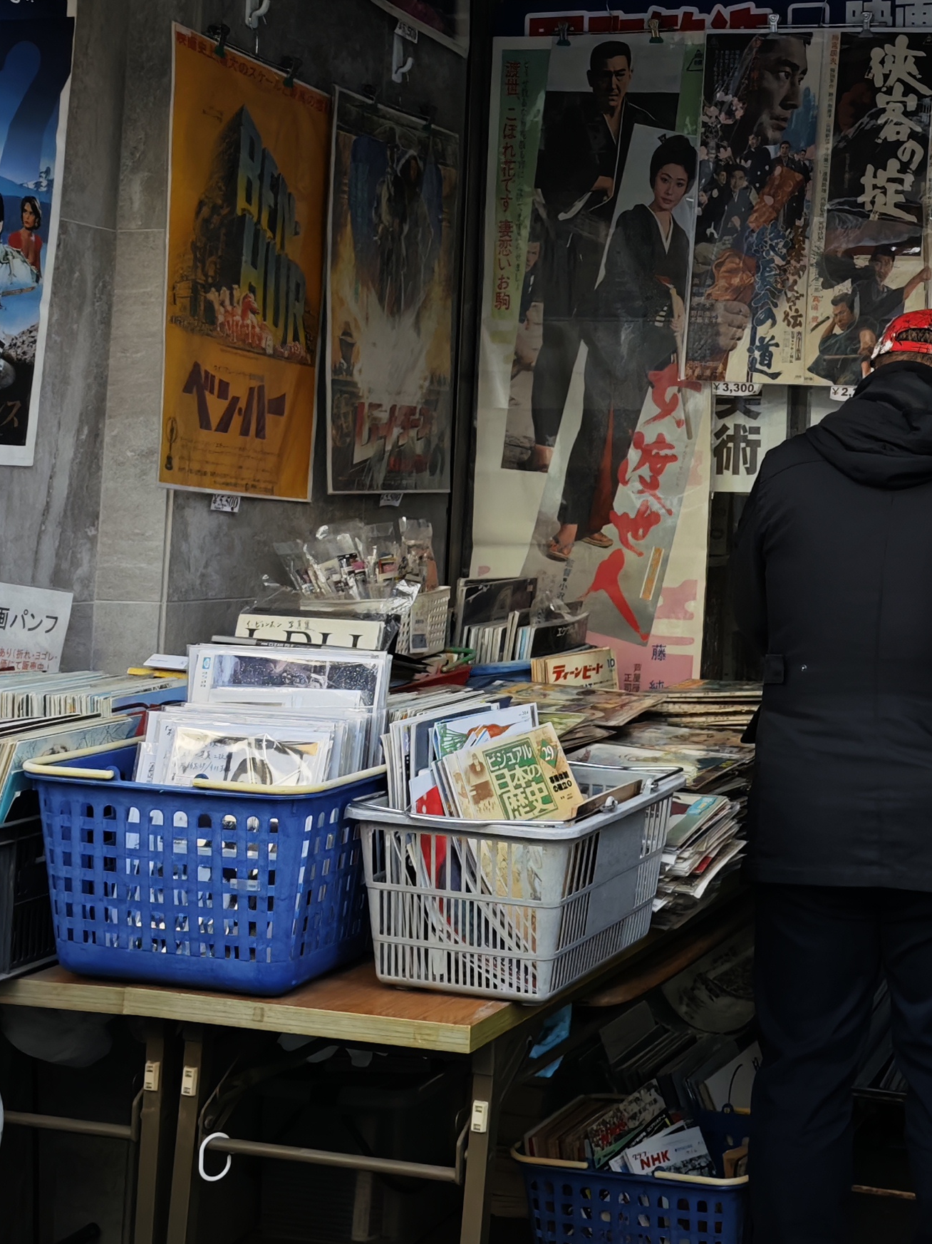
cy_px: 269
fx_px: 1939
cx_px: 822
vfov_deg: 34.6
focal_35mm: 54
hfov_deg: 26.2
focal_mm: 8.72
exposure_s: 1/700
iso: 400
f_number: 2
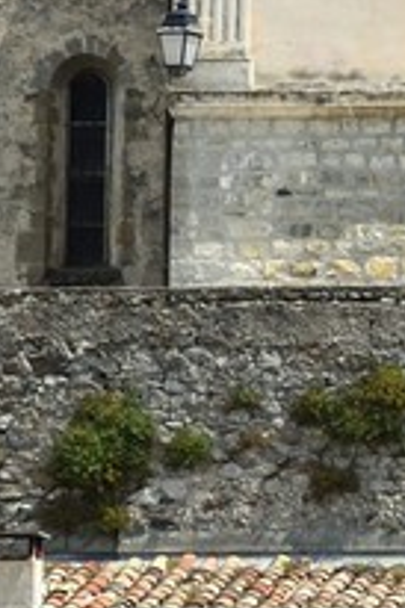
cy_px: -649
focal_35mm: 791
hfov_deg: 1.7
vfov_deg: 2.6
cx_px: 1324
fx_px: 13370
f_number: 13
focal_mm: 102
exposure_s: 1/250
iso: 200
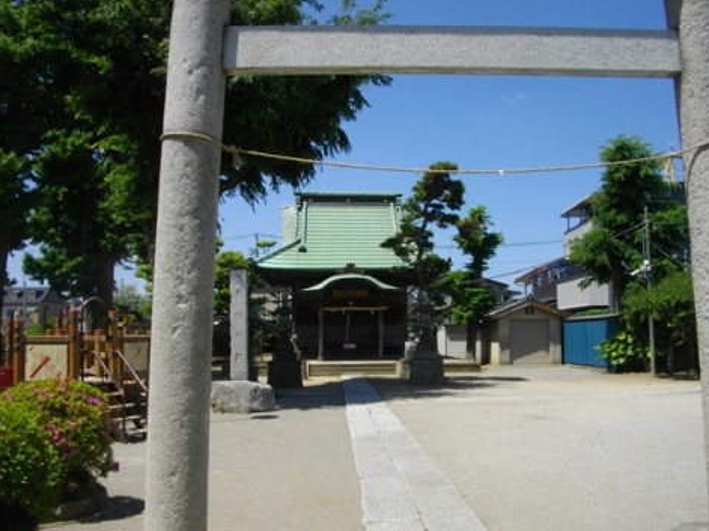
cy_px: 259
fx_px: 696
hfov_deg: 53.9
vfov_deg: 41.8
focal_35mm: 34
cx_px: 372
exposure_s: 1/500
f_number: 5.5
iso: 100
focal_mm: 5.7
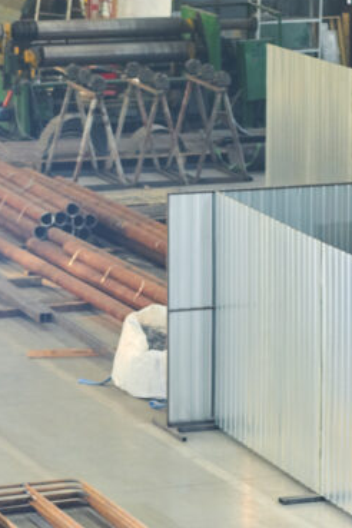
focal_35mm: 194
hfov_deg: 7.1
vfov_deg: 10.5
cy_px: 608
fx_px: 2845
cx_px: 336
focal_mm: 70
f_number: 3.5
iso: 800
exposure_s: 1/200
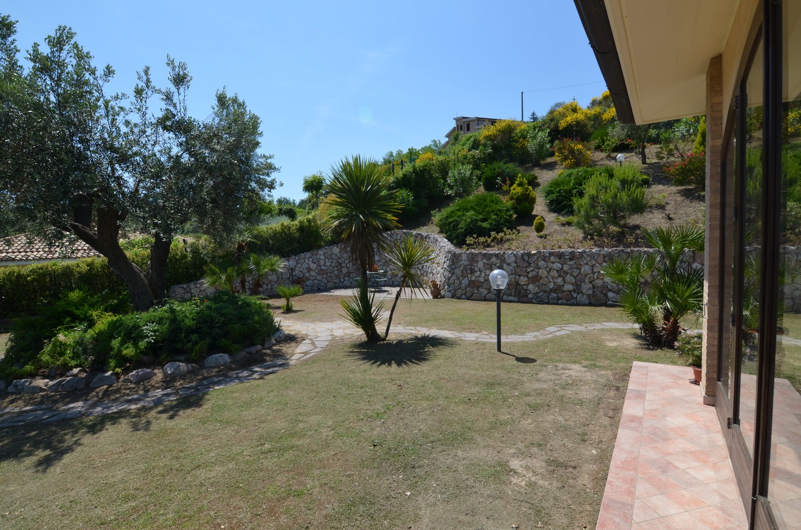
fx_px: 366
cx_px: 400
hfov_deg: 95.1
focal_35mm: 16
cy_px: 265
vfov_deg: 71.8
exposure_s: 1/250
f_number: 8
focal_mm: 11
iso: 110
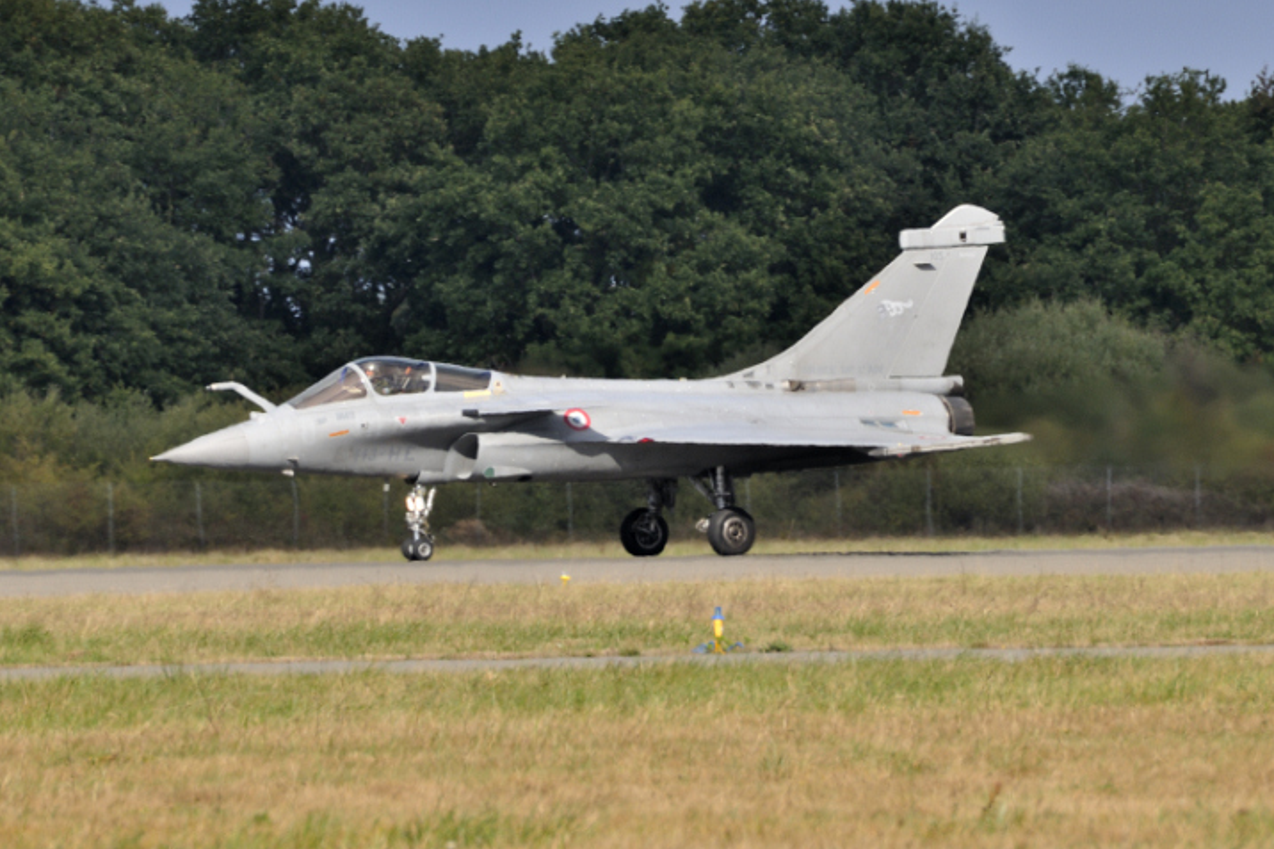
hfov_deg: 3.3
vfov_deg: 2.2
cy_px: 363
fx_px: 22218
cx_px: 591
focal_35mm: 628
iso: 200
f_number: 9
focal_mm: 300
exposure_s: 1/320
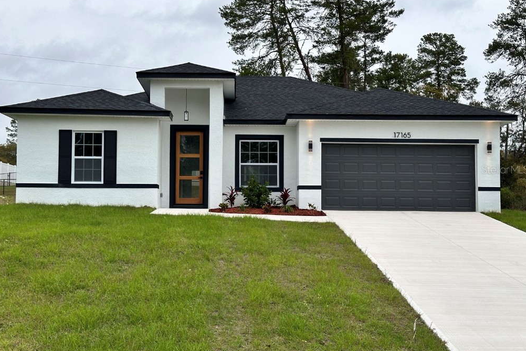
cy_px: 169
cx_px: 262
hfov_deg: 38.9
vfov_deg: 26.5
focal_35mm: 51
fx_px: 745
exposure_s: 1/1305
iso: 64
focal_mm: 6.86
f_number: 1.78
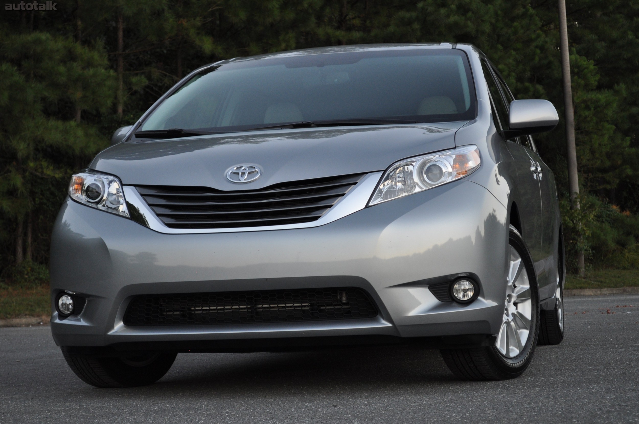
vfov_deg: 16.5
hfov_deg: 24.6
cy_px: 212
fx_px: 1463
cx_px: 320
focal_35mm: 82
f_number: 5.6
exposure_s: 1/60
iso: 500
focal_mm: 55
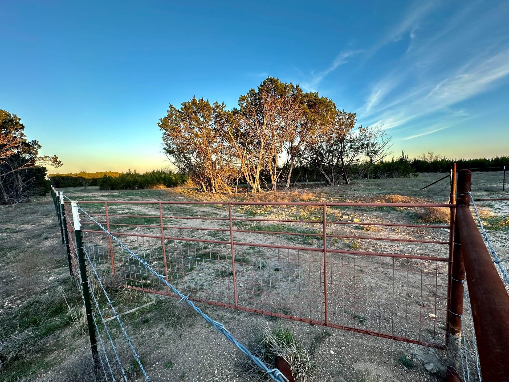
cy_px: 190
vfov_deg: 81.8
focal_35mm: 15
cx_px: 271
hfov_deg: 98.0
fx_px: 221
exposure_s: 1/150
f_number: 2.2
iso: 40
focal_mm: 2.22
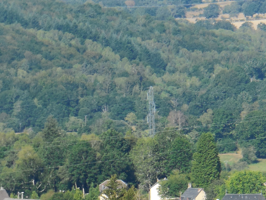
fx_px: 5156
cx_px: 241
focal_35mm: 671
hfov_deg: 3.0
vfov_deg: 2.2
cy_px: 146
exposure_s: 1/250
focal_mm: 54
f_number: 6.5
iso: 125
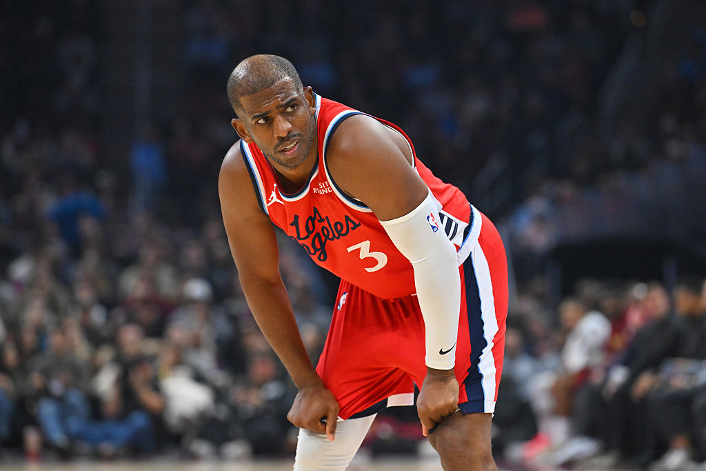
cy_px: 236
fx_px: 3923
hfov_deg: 10.3
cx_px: 353
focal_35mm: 200
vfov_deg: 6.9
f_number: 4
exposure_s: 1/2000
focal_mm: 200
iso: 5000
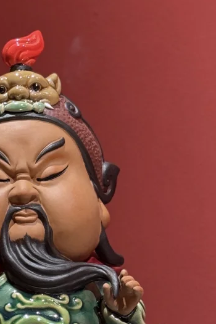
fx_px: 1233
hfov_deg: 10.0
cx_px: 14
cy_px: 230
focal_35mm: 137
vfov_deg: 14.9
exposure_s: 1/33
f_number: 1.78
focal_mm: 6.76
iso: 320
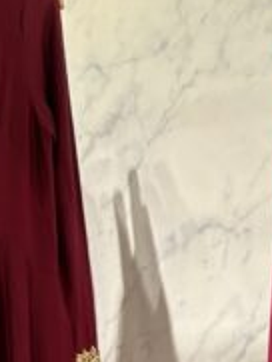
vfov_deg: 14.9
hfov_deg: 11.8
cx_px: 510
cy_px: 650
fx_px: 1203
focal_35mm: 115
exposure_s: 1/50
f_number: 1.6
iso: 250
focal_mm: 5.96
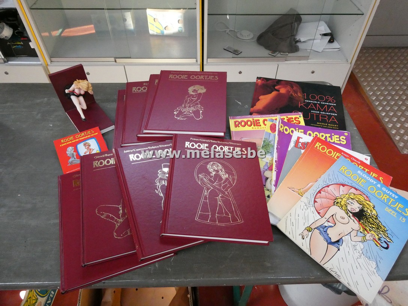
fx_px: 283
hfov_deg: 71.6
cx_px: 204
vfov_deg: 56.8
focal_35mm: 24
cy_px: 153
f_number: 3.3
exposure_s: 1/125
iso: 1000
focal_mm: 4.3
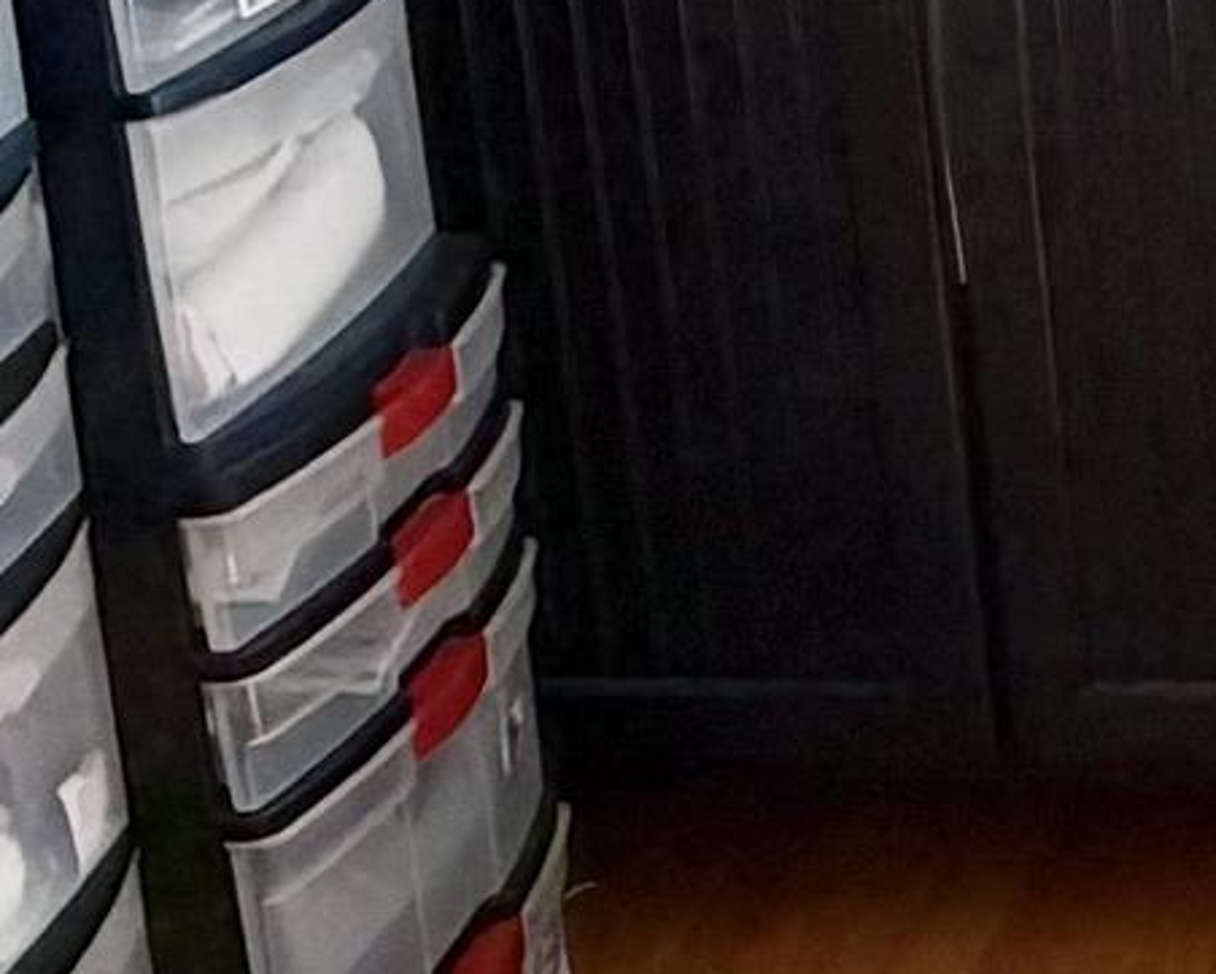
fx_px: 3348
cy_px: -232
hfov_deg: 18.1
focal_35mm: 93
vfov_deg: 15.8
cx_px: 1877
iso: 50
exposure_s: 1/122
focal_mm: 2.22
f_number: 2.2
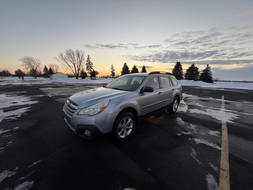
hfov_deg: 102.1
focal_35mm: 14
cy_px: 95
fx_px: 102
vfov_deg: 85.7
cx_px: 126
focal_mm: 2.22
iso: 50
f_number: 2.2
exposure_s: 1/121
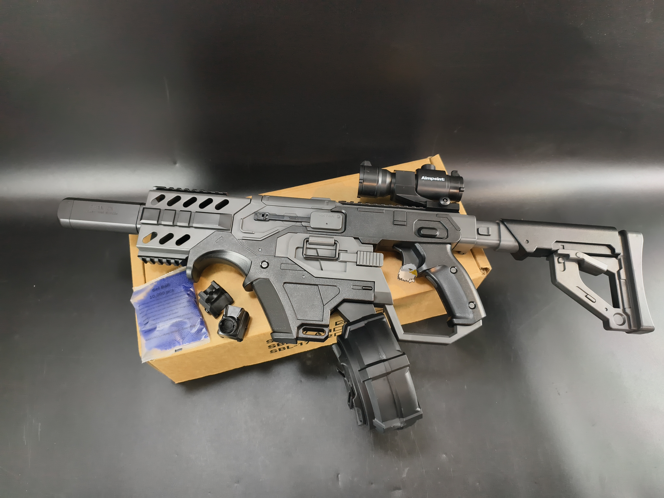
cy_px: 249
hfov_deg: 73.9
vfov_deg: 58.9
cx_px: 332
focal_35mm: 23
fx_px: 441
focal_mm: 6.54
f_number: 1.57
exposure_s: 1/40
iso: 425
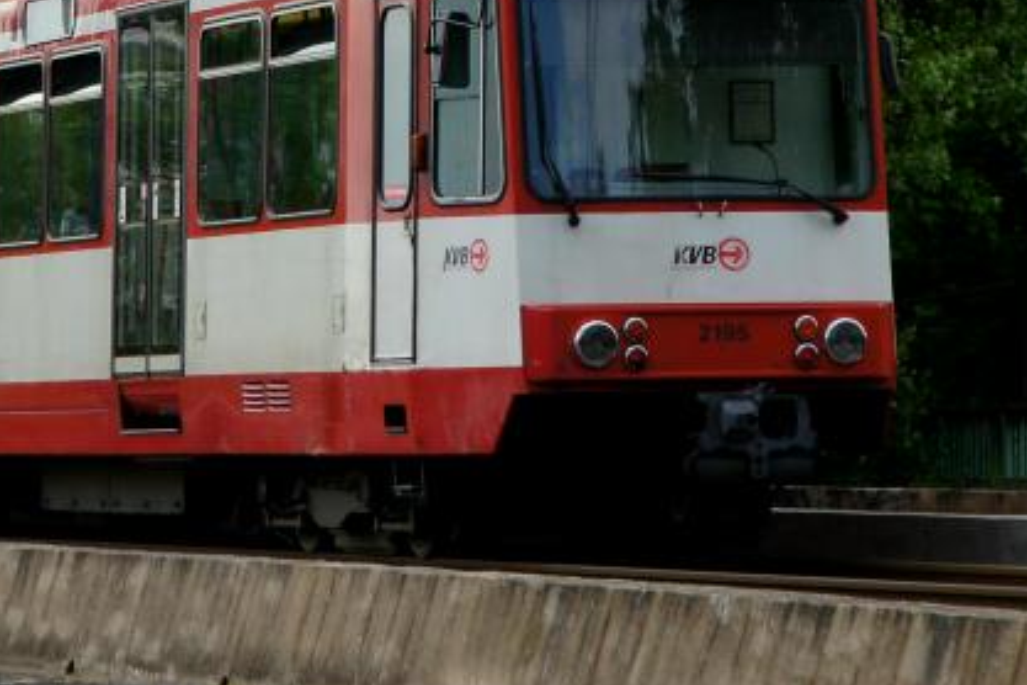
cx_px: 158
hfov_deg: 8.2
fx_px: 7188
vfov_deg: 5.4
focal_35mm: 252
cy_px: -44
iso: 800
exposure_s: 1/1600
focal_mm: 70
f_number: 8
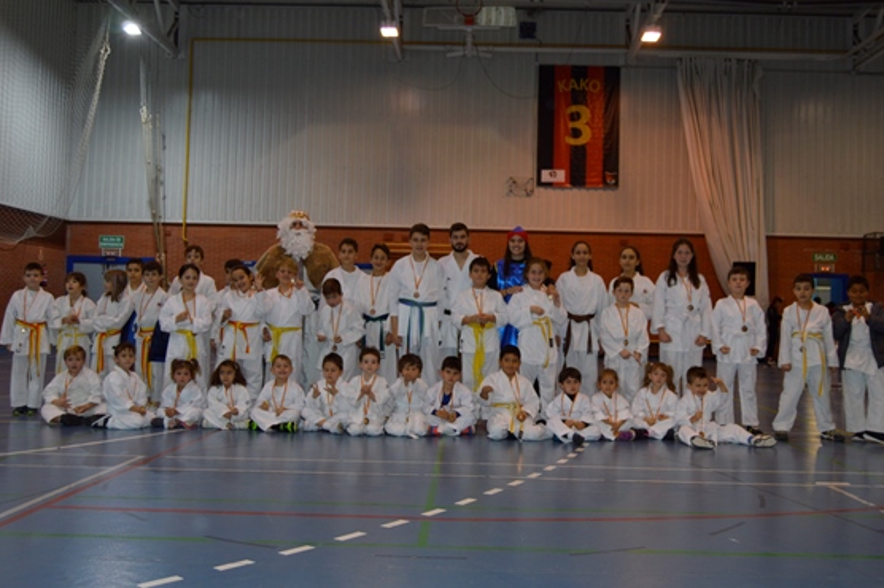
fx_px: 933
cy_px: 284
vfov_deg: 35.0
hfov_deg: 50.7
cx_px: 456
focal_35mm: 38
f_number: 4
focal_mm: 22
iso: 400
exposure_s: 1/60
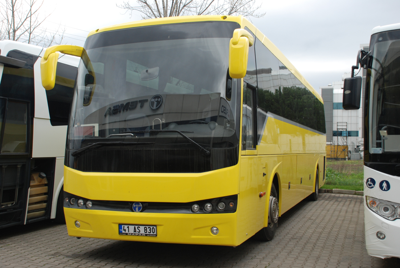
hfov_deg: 46.4
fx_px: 467
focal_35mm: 42
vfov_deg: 32.0
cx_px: 200
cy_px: 134
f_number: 5.6
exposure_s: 1/125
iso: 180
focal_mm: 28
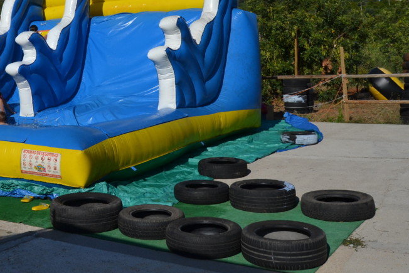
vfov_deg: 24.8
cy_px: 31
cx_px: 66
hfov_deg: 35.9
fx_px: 602
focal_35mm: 53
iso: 100
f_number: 10
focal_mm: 18
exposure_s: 1/400
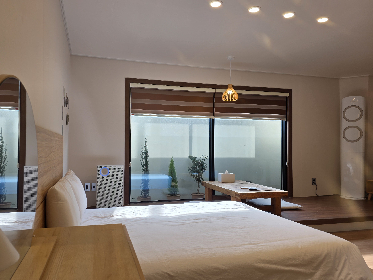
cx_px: 167
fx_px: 280
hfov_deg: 67.1
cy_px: 145
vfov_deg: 53.1
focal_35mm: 26
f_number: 1.7
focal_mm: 6.3
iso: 20
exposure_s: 1/120
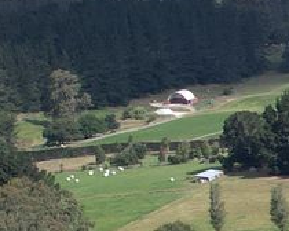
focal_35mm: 189
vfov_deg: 7.9
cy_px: 408
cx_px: 897
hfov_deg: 8.4
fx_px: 1617
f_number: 2.8
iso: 100
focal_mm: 8.38
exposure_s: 1/1600
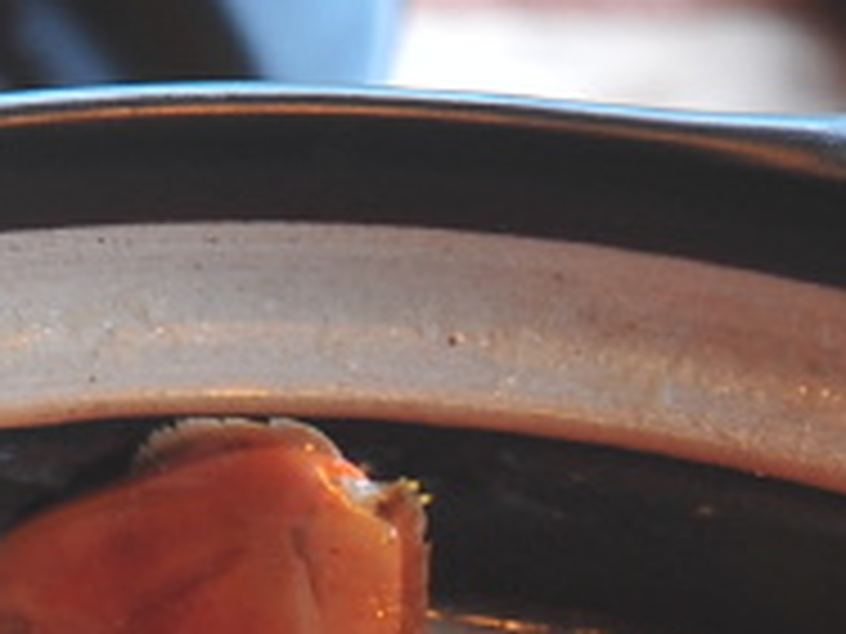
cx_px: -117
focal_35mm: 521
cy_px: 1625
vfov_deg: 2.8
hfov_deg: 3.8
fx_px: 12733
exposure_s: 1/50
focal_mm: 85
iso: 400
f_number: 5.6
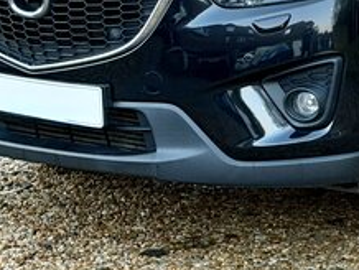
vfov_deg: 8.5
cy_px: 123
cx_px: 473
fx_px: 1827
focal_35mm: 176
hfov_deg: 10.9
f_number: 1.78
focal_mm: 6.76
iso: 250
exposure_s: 1/48
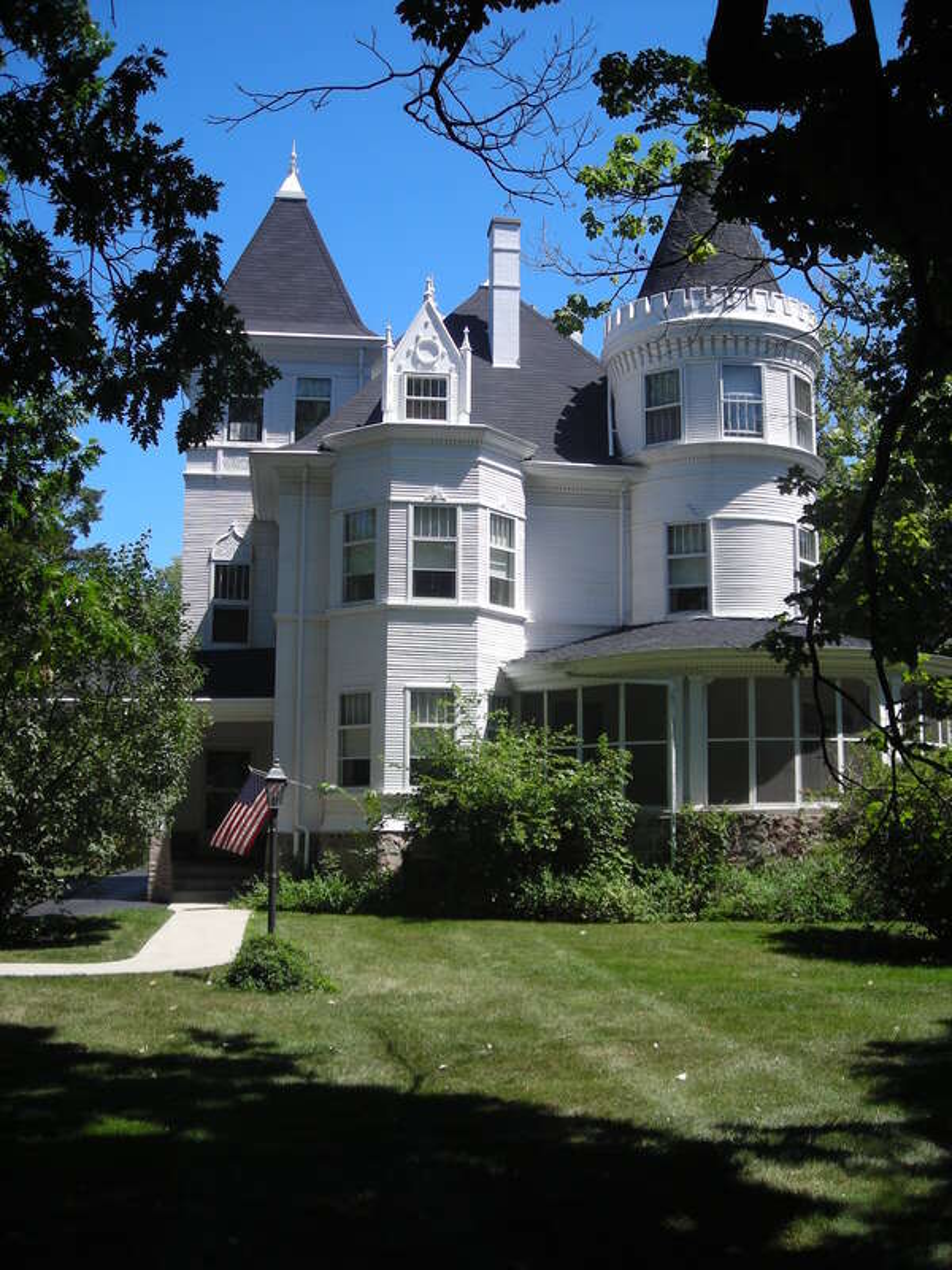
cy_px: 635
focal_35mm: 38
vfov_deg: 49.0
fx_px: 1393
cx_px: 476
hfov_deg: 37.7
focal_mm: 6.3
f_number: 3.2
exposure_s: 1/507
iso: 50
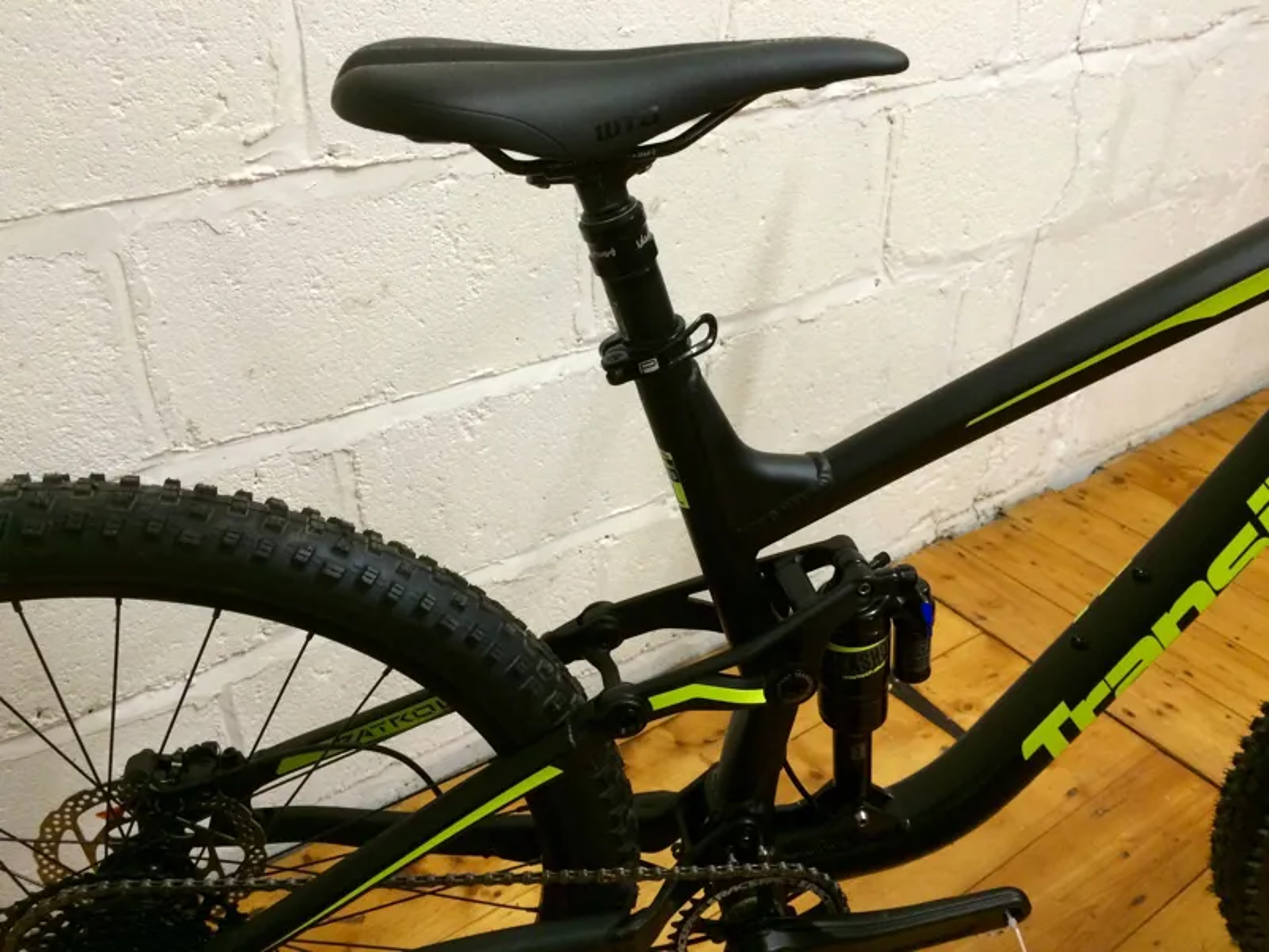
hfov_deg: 61.7
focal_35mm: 29
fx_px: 1063
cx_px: 634
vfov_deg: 48.2
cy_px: 476
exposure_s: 1/25
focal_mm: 4.15
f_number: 2.2
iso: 320
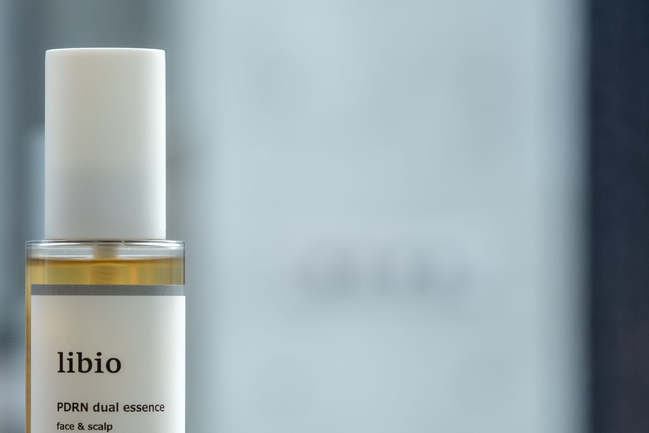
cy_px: 354
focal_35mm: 356
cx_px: 115
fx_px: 6419
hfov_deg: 5.8
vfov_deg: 3.9
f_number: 8
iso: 400
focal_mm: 200
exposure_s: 1/40
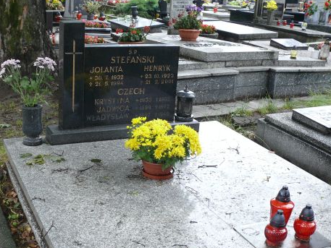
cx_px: 115
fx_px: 469
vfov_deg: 29.6
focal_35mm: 49
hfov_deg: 38.5
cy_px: 153
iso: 100
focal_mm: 7.4
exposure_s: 1/100
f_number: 2.8
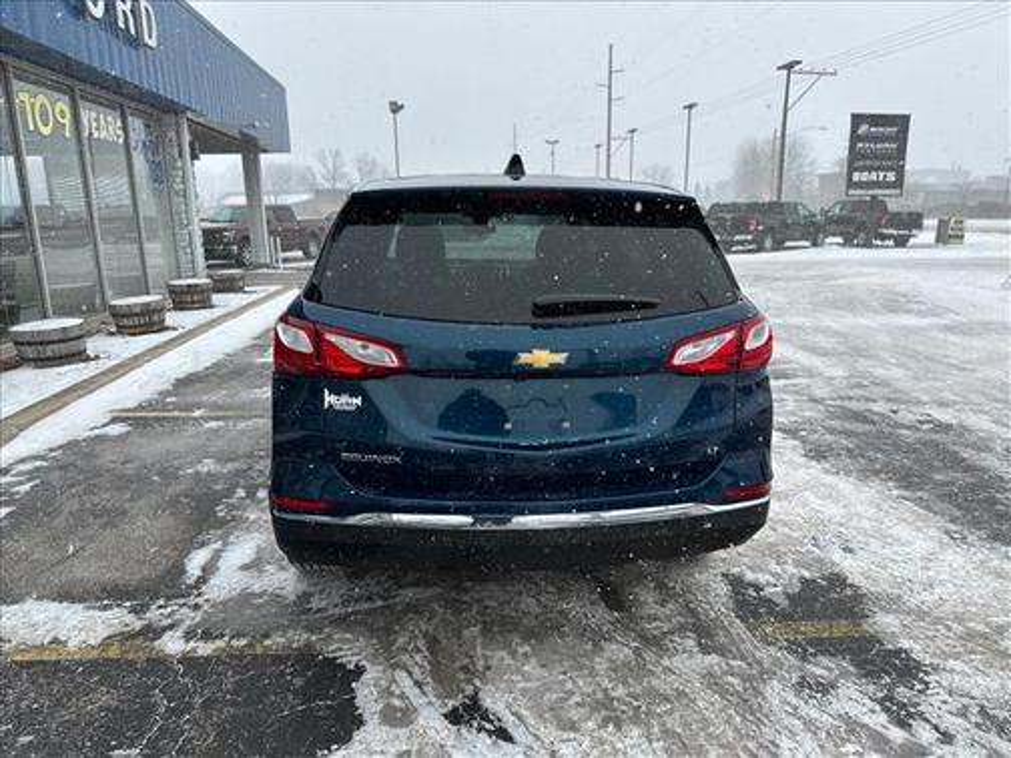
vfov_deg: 56.8
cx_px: 506
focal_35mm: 24
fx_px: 701
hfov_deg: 71.6
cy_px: 379
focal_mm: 6.86
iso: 80
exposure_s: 1/1562
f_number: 1.78
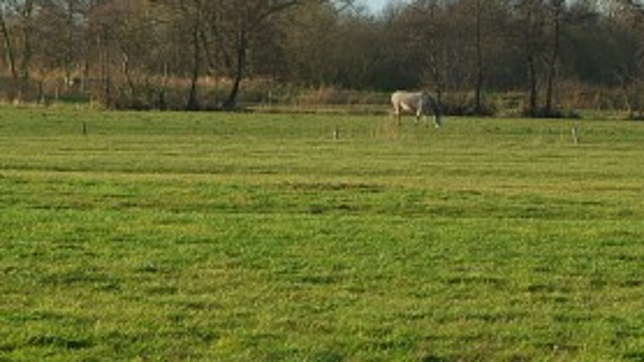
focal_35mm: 345
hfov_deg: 6.3
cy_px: 45
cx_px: 447
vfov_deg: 3.5
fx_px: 5888
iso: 400
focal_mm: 135
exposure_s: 1/350
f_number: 8
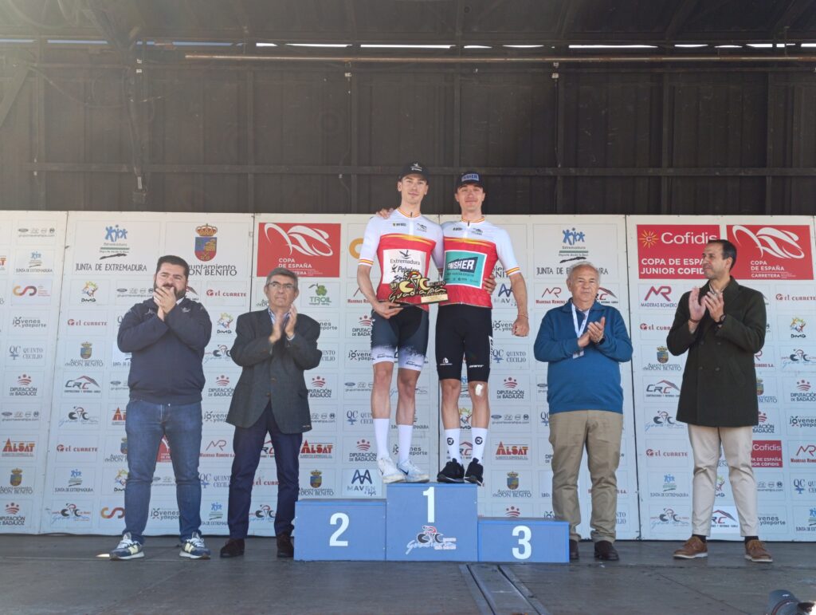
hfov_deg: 73.8
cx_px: 408
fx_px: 543
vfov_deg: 59.0
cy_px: 308
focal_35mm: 23
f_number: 1.6
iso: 64
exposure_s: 1/100
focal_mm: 6.14
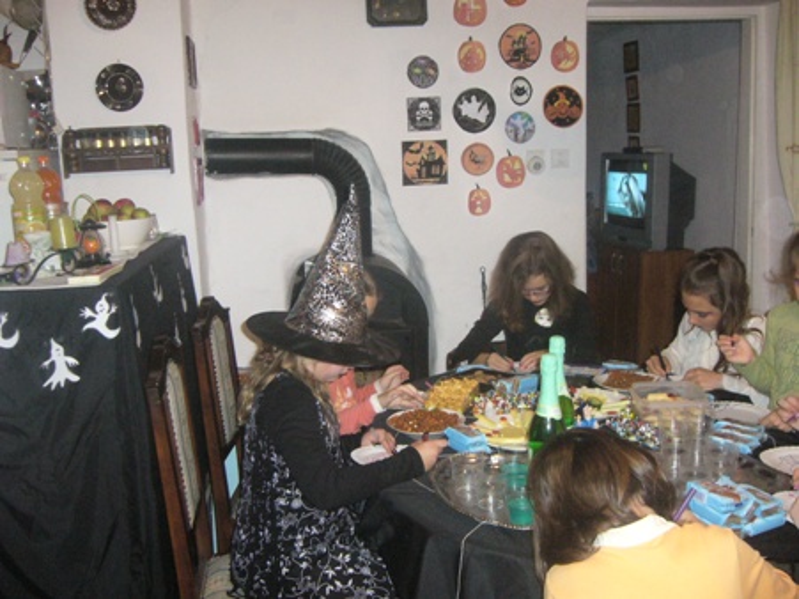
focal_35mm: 35
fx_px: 808
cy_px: 300
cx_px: 400
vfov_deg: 40.7
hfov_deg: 52.6
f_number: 2.8
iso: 320
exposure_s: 1/30
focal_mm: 5.8
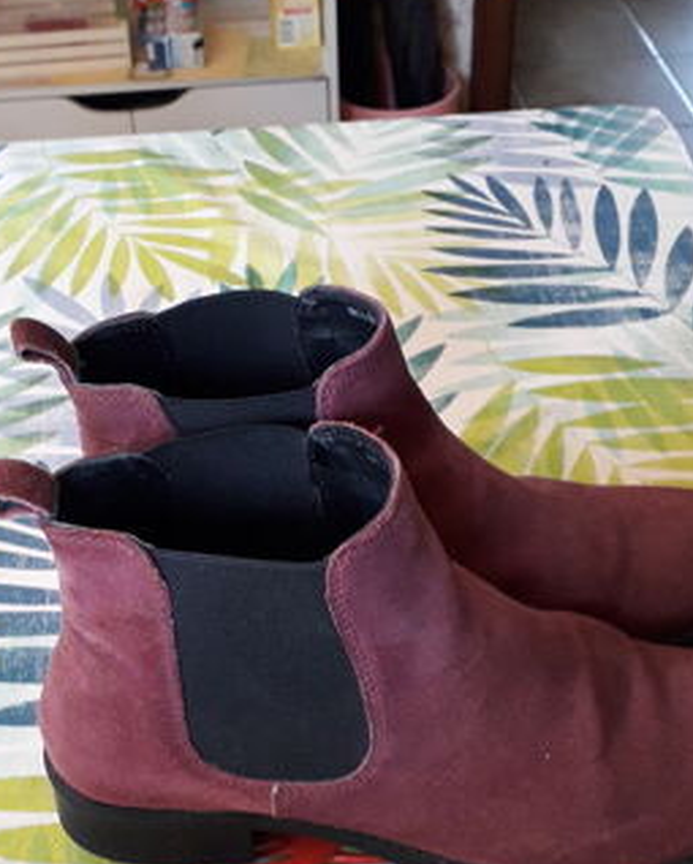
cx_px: 356
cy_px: 590
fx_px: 1357
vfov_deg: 34.9
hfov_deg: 28.6
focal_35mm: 53
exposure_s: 1/33
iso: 200
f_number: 1.9
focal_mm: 3.6
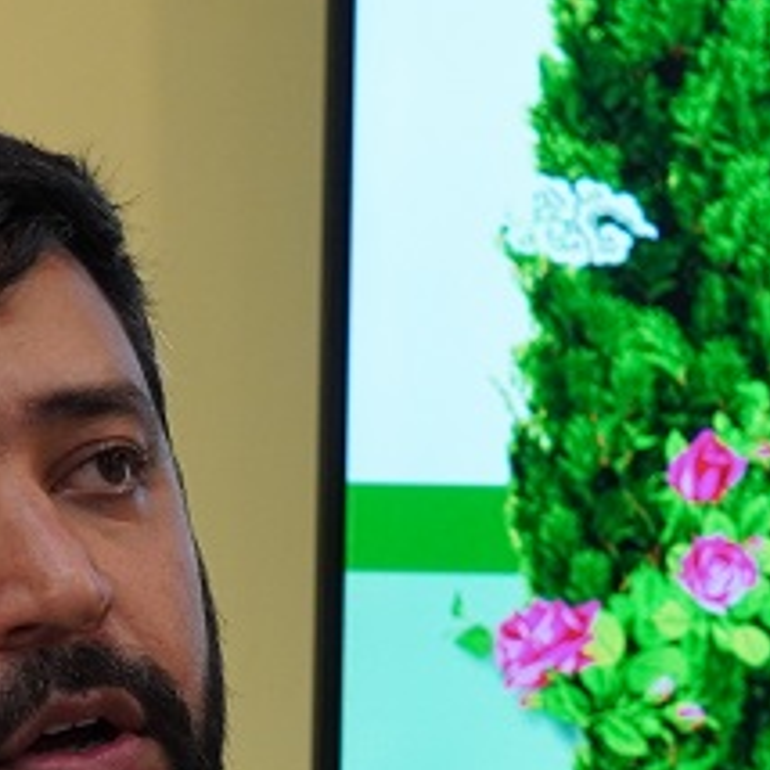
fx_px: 9437
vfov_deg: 4.7
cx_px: 86
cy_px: 892
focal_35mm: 375
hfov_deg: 4.7
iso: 1000
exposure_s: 1/100
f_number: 5
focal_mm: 63
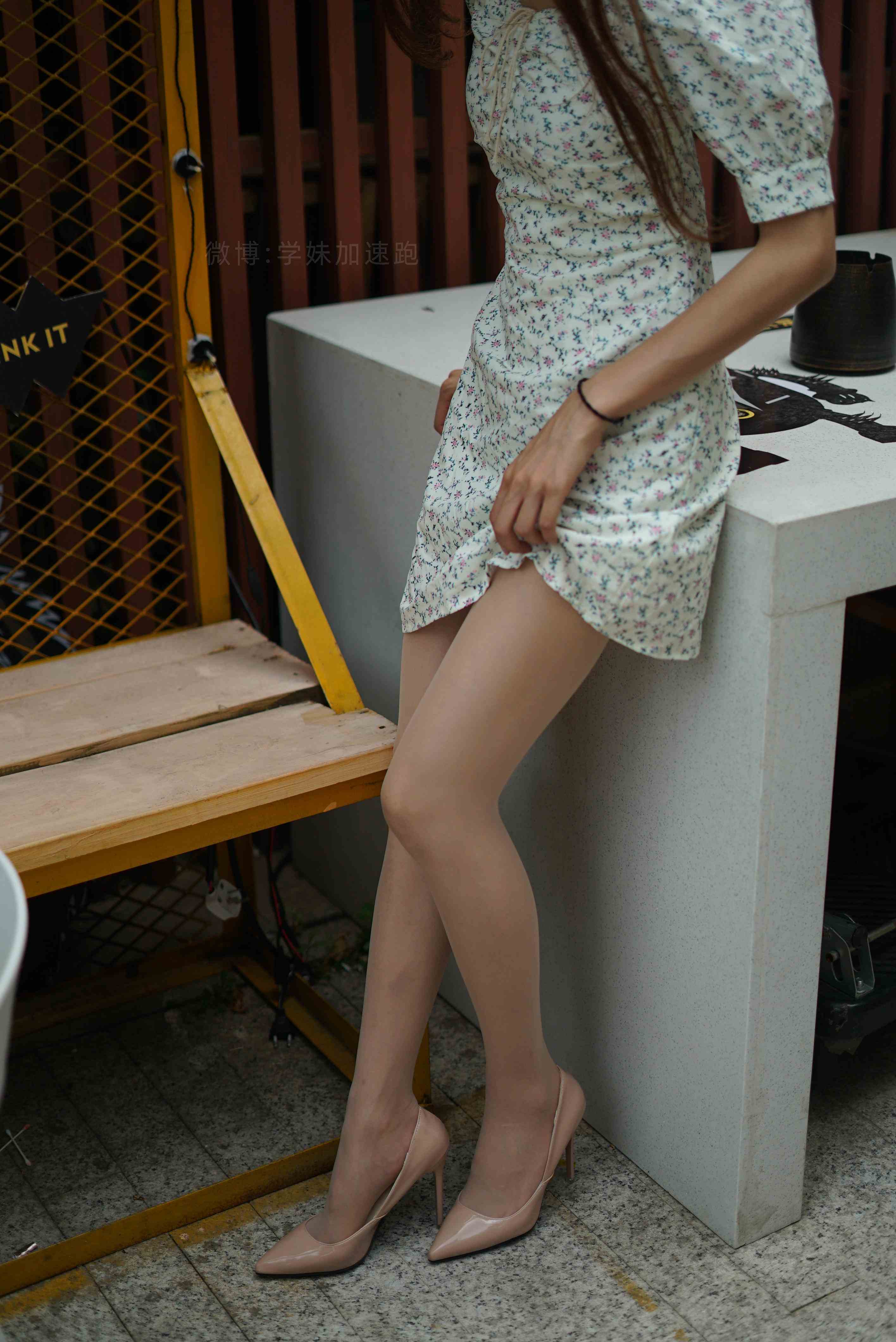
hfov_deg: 27.0
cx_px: 448
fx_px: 1864
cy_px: 671
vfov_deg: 39.6
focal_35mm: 50
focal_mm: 50
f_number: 1.8
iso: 200
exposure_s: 1/5000
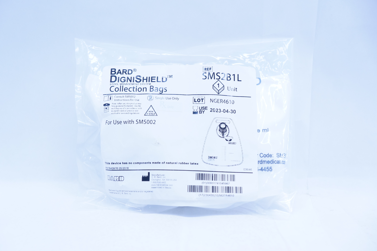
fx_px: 565
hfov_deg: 36.9
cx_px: 188
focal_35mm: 54
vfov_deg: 25.0
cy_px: 126
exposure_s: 1/160
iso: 800
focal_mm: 36
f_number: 5.6
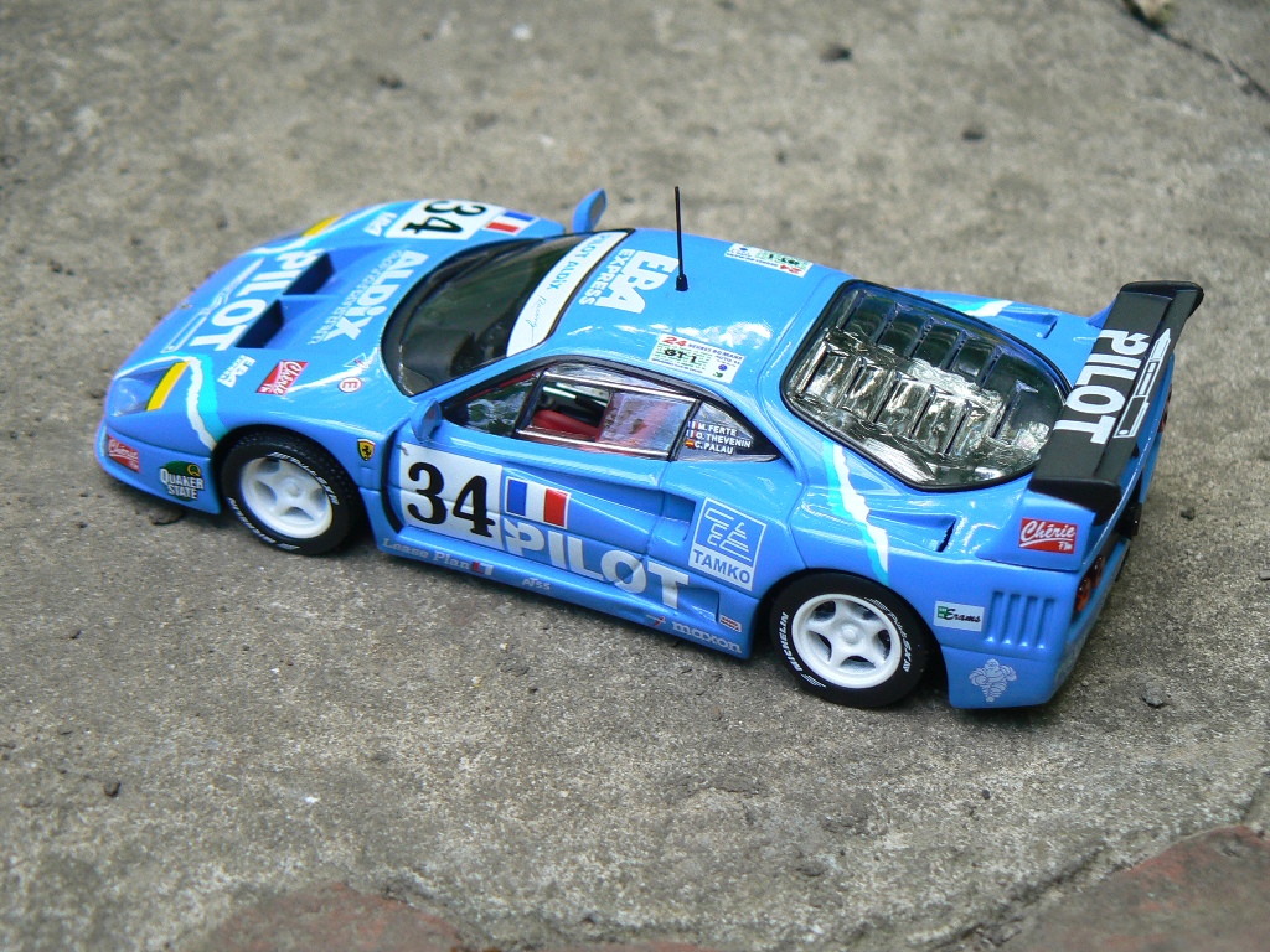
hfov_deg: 27.8
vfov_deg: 21.0
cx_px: 635
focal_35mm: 70
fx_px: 2568
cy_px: 476
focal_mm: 11.6
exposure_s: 1/50
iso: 80
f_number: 3.2
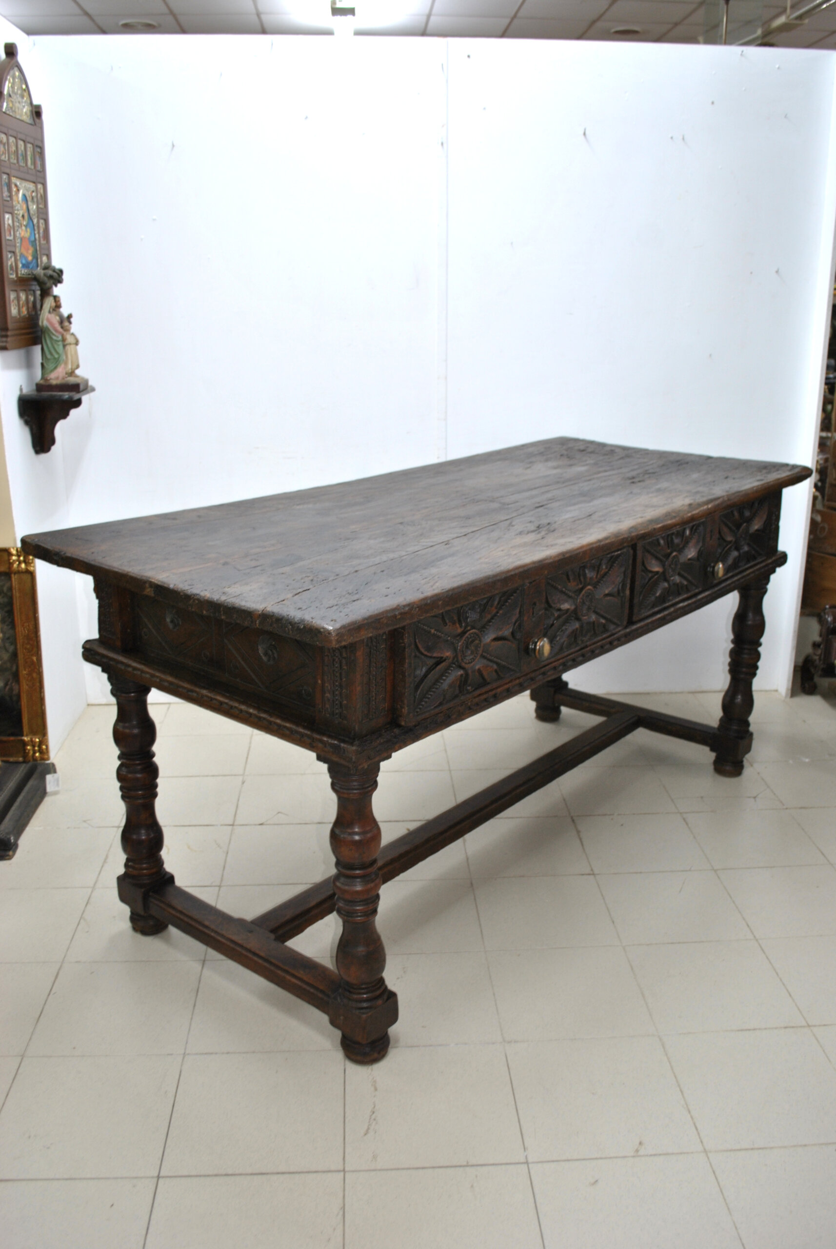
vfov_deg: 61.9
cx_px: 418
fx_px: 1042
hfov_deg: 43.7
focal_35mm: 30
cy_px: 624
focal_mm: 20
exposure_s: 1/15
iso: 200
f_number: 3.8
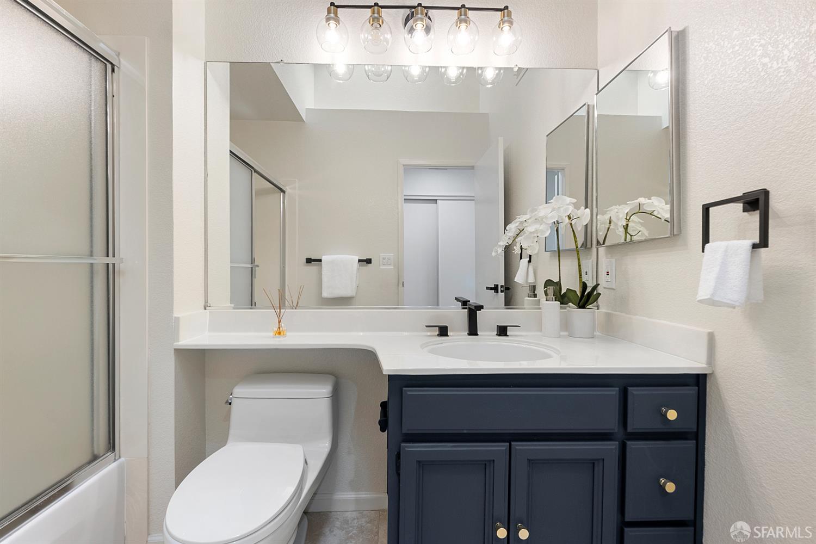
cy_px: 272
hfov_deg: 100.4
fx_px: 340
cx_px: 408
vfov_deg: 77.3
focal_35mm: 15
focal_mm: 10
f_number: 9
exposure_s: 1/1.25
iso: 125
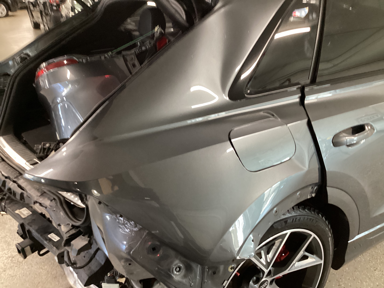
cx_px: 192
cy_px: 144
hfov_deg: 58.4
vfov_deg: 45.4
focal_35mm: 31
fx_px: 344
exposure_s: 1/40
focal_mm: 3.3
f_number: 2.4
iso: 250
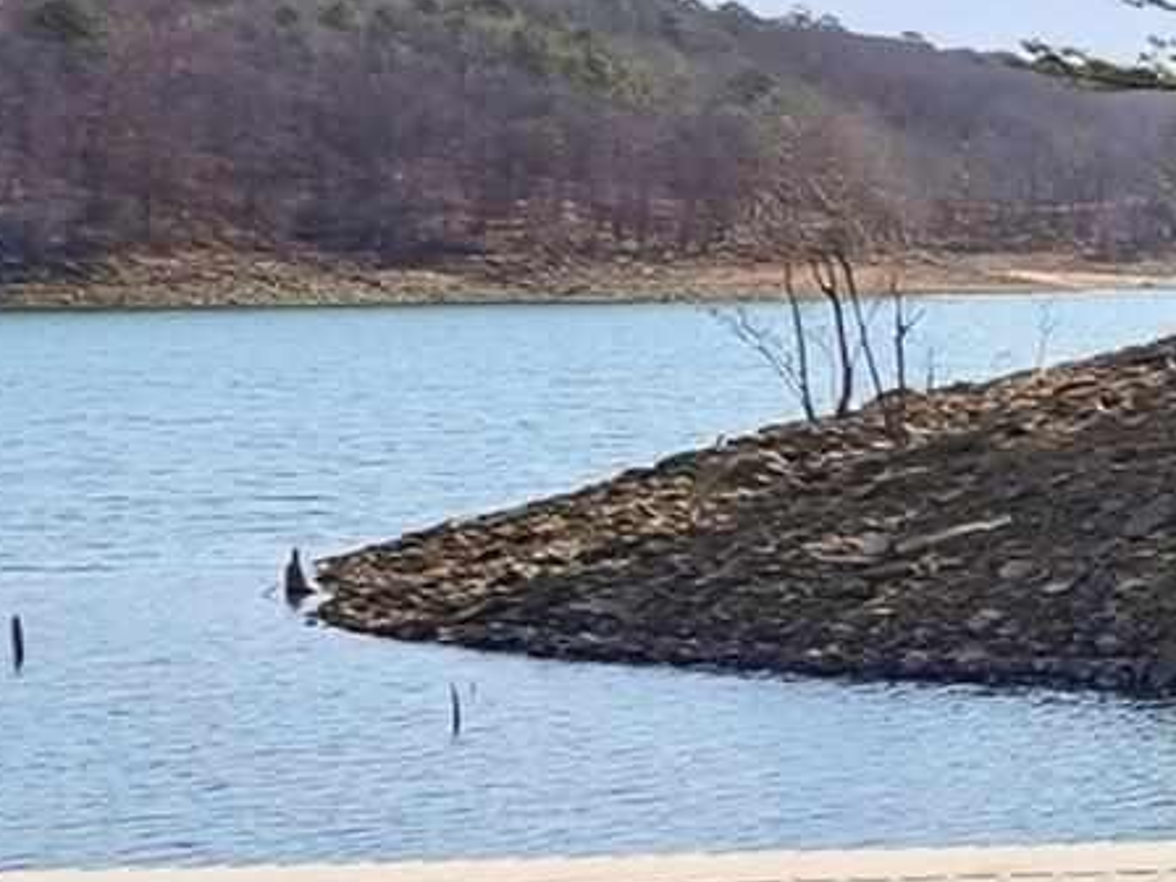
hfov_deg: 10.3
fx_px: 3499
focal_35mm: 103
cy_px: 265
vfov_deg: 14.3
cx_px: 3877
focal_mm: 16
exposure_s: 1/2000
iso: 640
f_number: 9
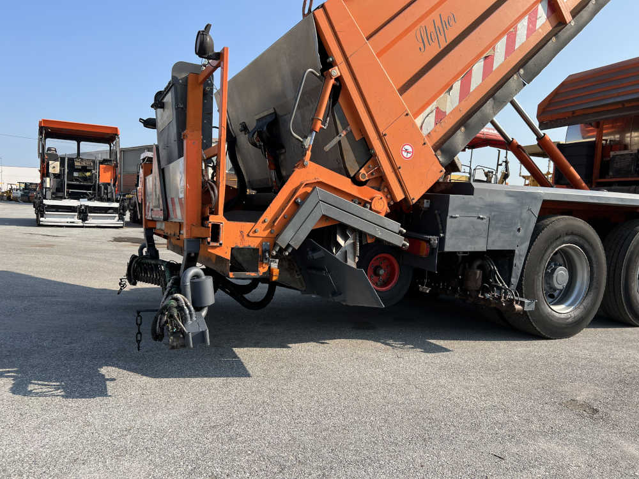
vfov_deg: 53.1
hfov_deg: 67.3
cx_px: 320
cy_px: 240
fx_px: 480
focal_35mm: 26
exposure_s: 1/1972
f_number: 1.5
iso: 50
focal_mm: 5.7
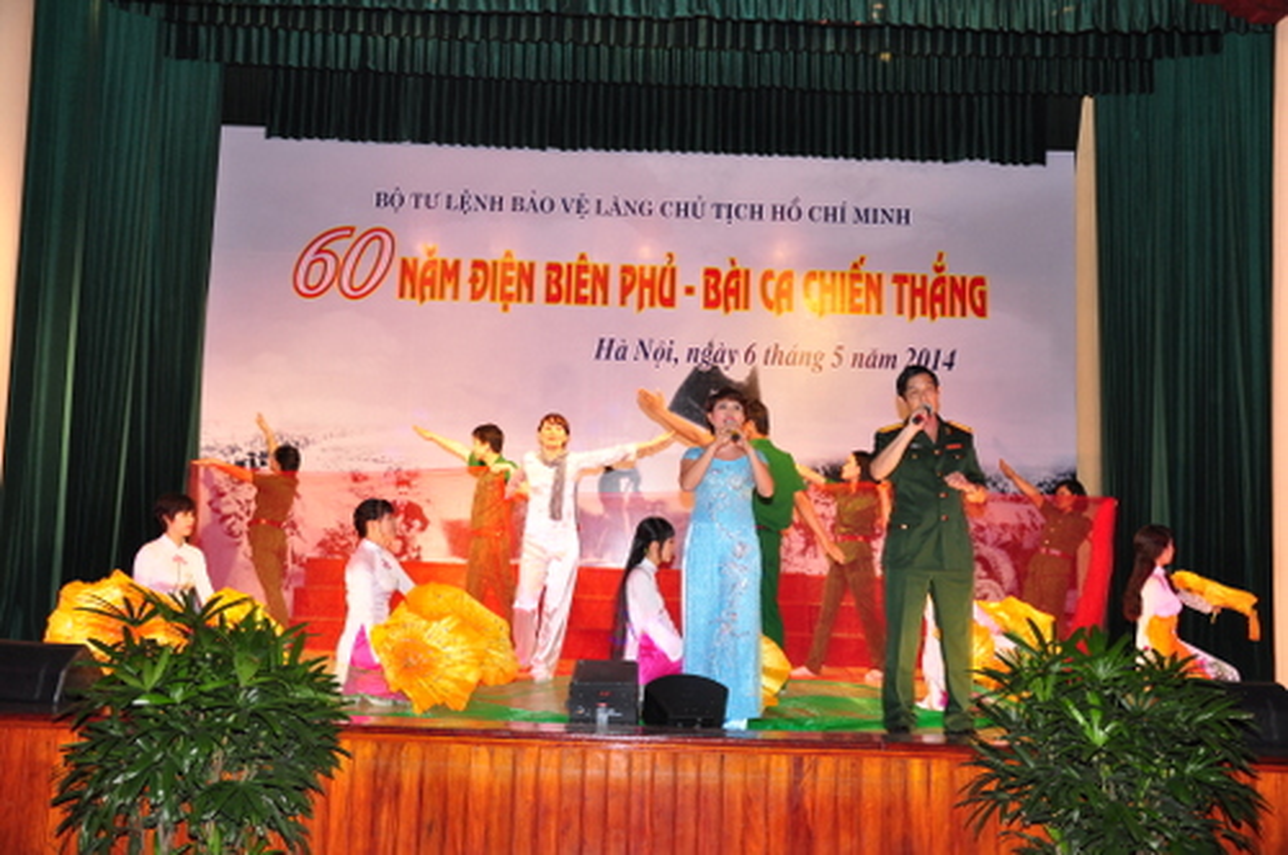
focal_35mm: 36
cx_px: 644
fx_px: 1286
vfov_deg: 36.8
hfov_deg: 53.2
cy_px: 428
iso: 400
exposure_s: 1/160
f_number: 5
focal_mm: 24
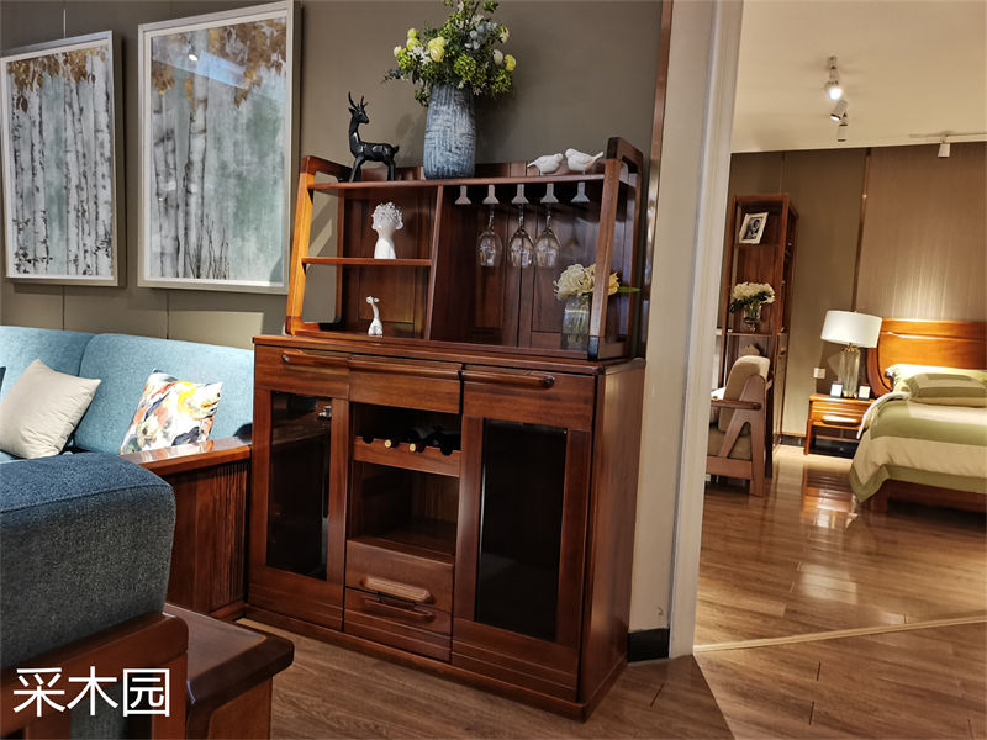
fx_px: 741
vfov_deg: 53.1
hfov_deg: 67.3
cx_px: 494
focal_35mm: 26
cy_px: 370
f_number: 1.8
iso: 800
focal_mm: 5.58
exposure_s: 1/50
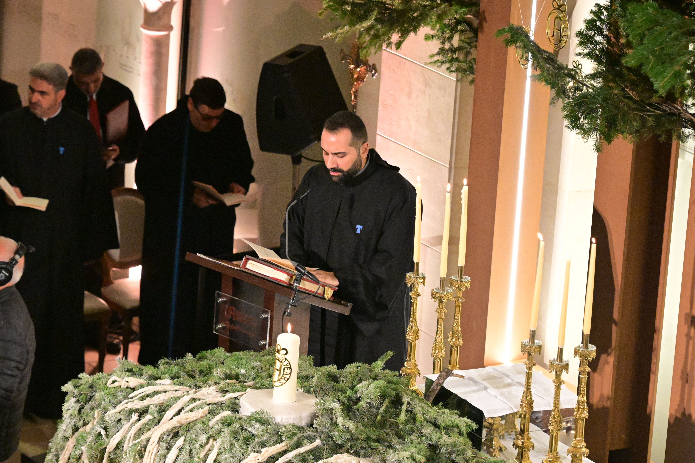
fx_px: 3475
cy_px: 232
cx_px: 348
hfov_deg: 11.4
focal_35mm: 180
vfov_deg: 7.6
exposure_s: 1/400
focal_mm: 120
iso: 10000
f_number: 5
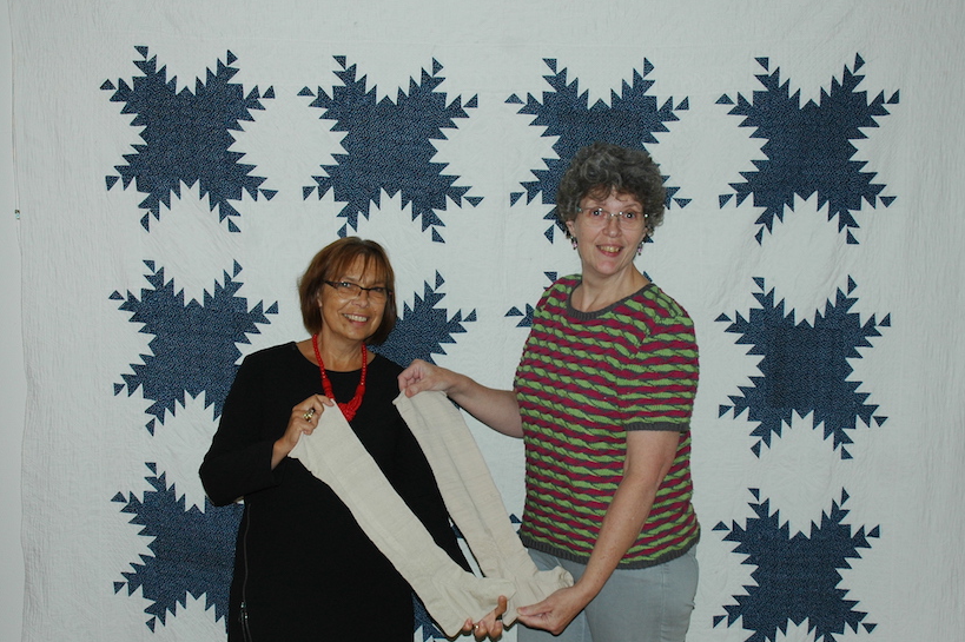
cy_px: 366
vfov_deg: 29.8
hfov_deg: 43.6
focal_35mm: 45
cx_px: 478
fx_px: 1205
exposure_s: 1/125
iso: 320
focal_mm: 24
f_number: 6.3
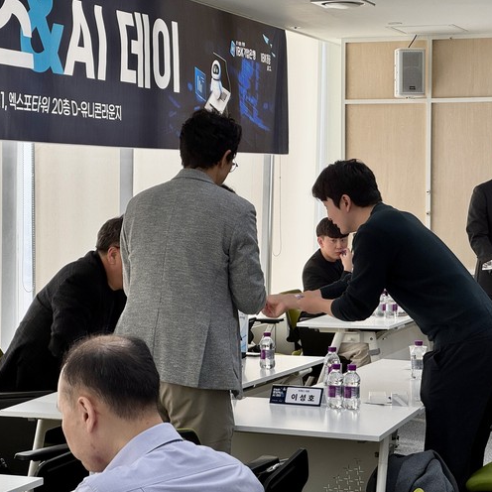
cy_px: 248
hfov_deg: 18.9
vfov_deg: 18.9
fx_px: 1479
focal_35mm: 92
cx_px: 280
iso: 40
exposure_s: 1/120
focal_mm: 9
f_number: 2.8
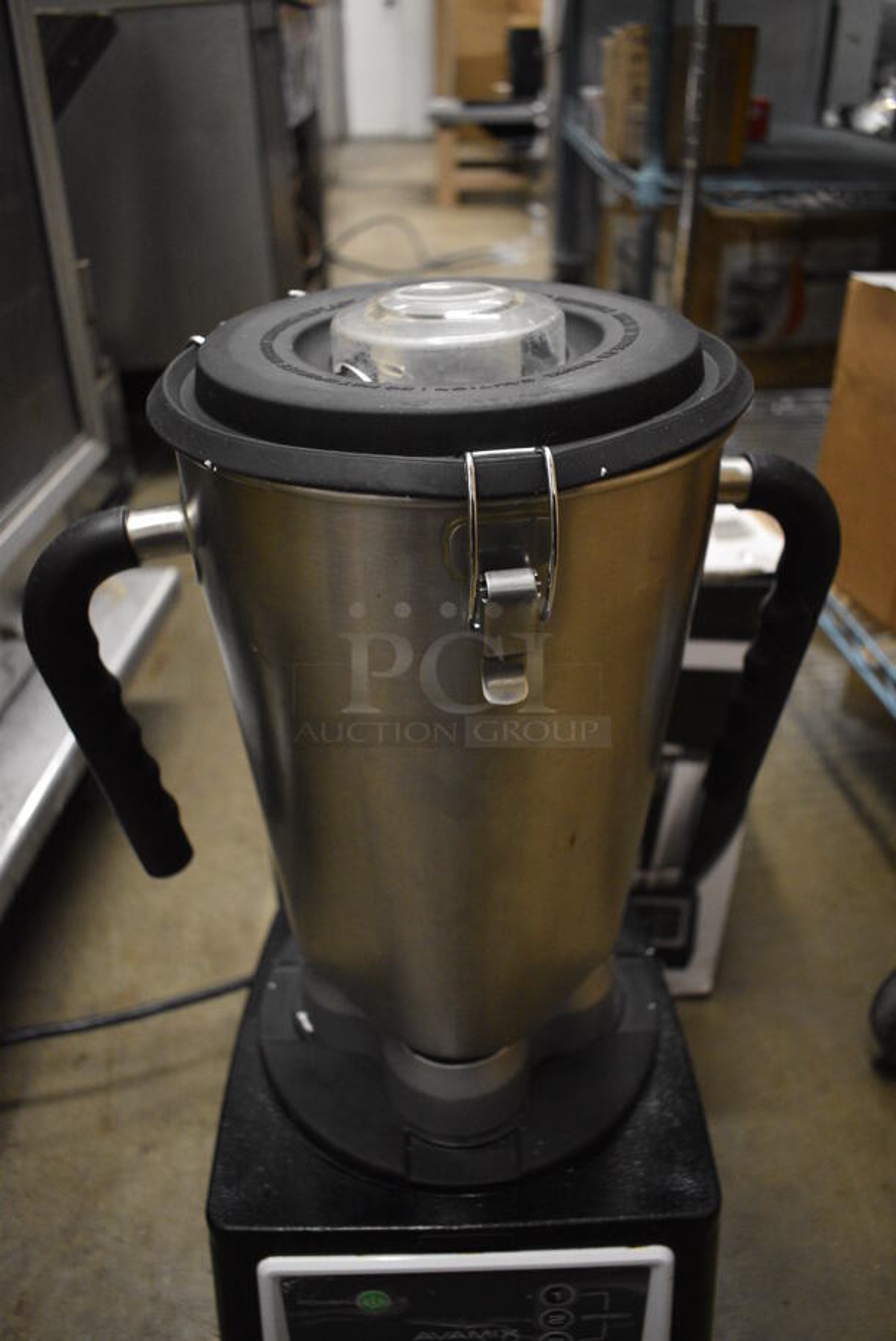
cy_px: 670
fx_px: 1006
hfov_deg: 48.0
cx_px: 448
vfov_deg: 67.3
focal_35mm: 27
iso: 2200
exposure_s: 1/125
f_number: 3.5
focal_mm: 18
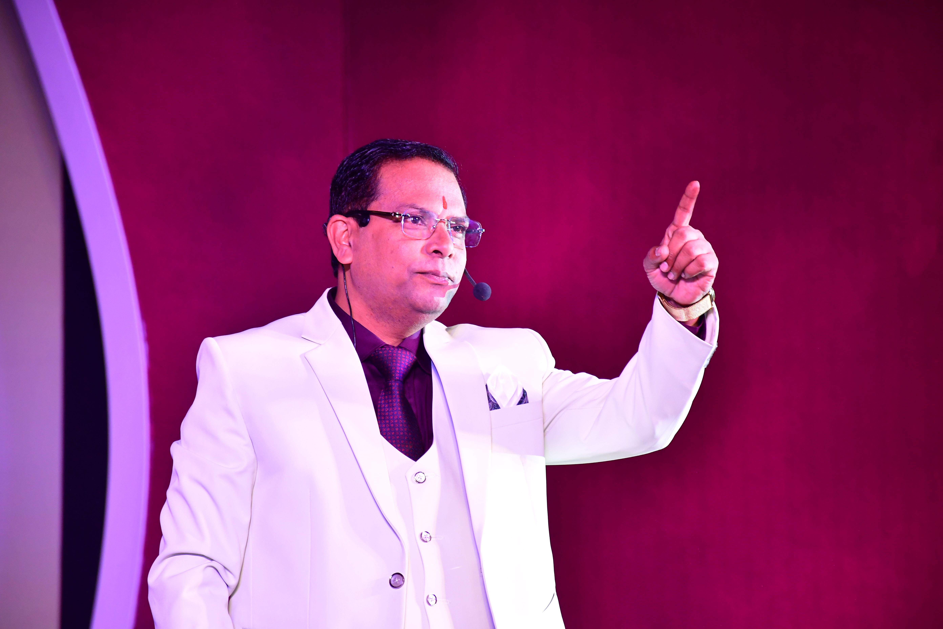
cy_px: 314
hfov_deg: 9.8
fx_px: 5500
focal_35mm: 210
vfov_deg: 6.5
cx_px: 472
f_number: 5.6
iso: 1000
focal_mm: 140
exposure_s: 1/160
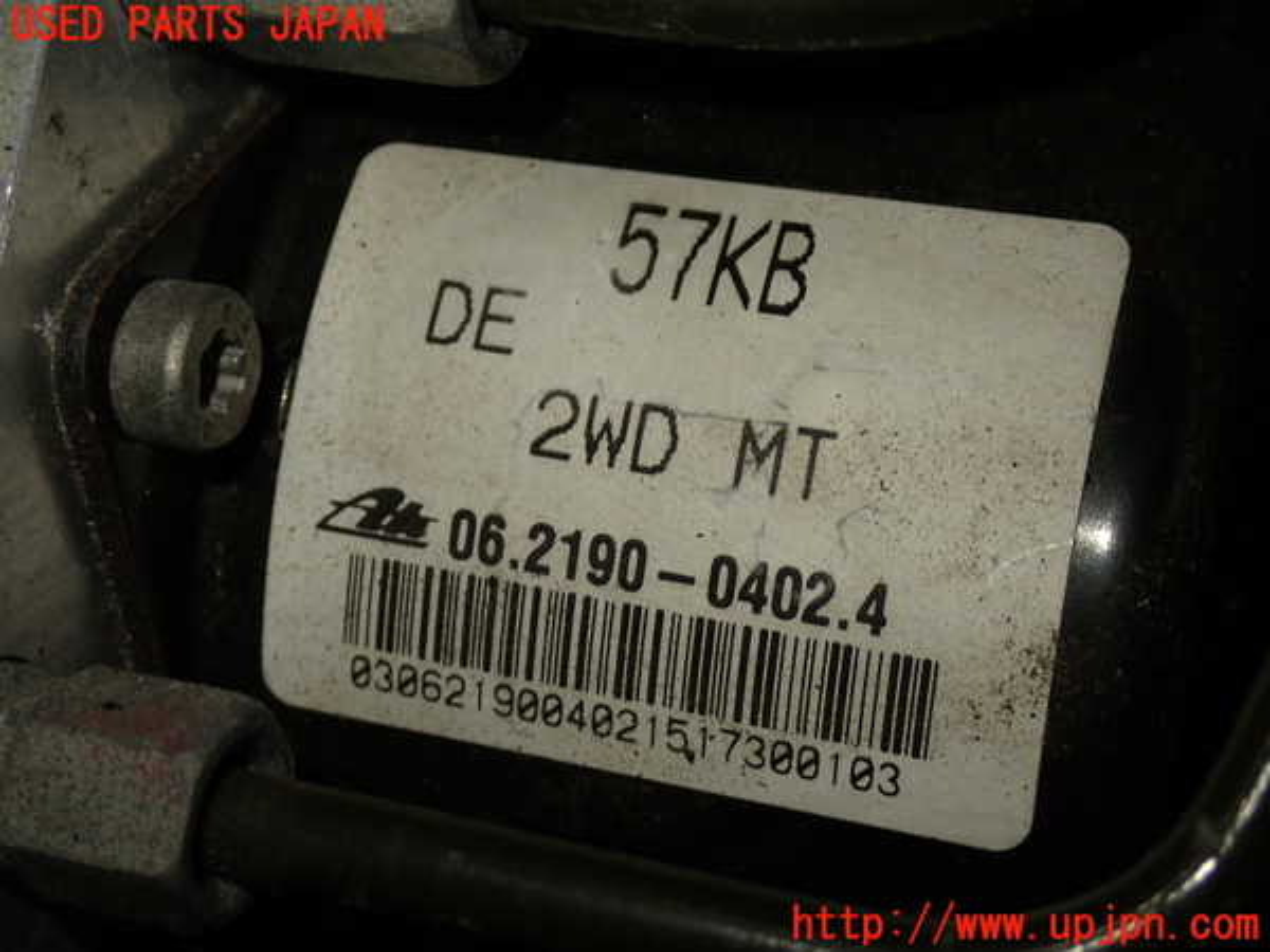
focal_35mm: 58
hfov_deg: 33.2
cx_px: 635
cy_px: 476
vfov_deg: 25.2
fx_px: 2128
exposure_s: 1/100
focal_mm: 10.35
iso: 200
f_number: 3.5
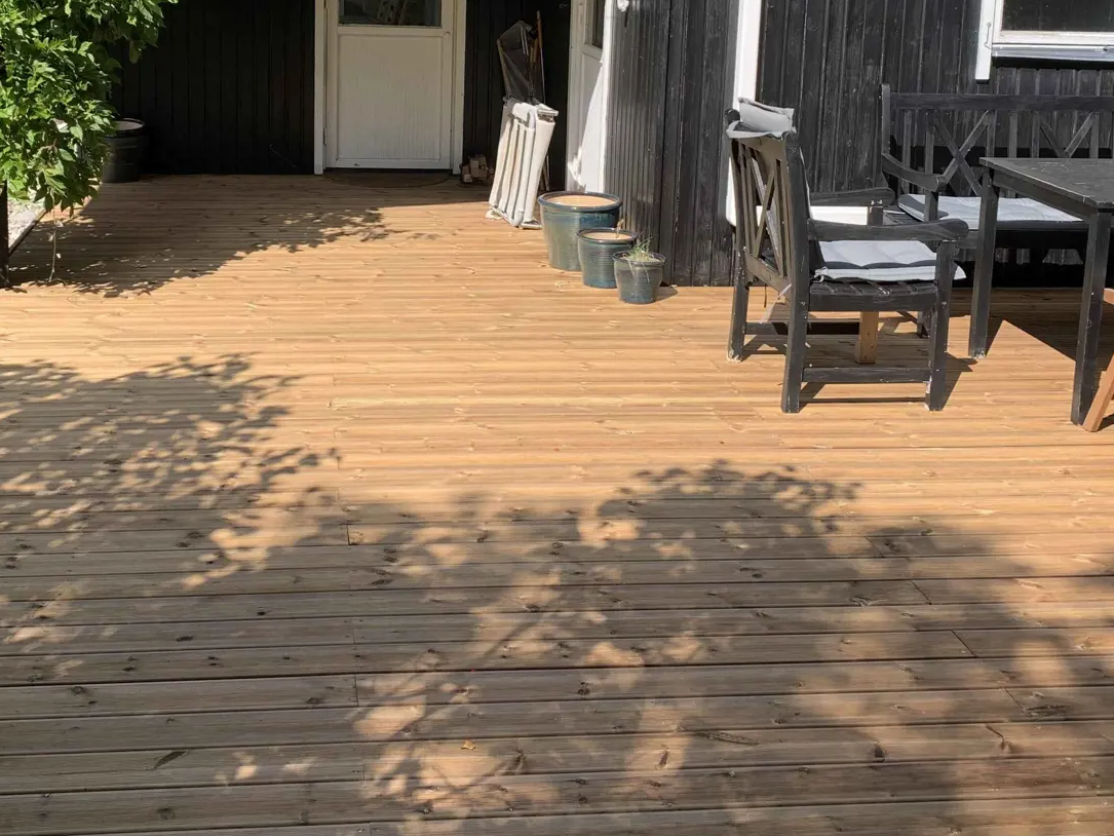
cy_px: 170
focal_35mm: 46
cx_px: 474
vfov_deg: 30.8
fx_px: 1481
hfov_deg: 41.1
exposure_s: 1/879
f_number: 1.8
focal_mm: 4.25
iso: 25
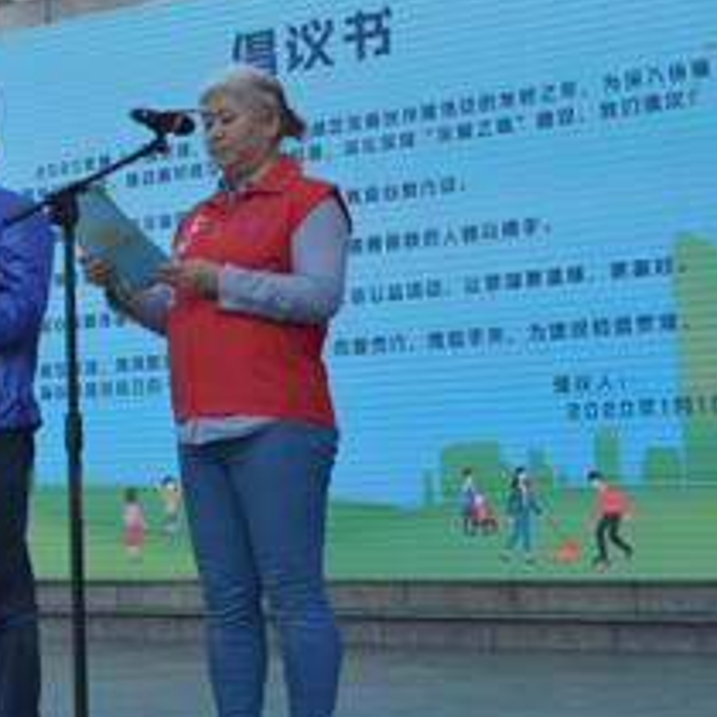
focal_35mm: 85
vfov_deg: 20.3
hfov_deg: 19.8
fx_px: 1992
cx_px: -7
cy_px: 219
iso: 2500
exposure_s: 1/640
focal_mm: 35
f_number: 13
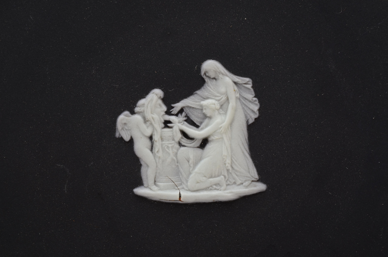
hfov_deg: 24.7
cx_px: 194
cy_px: 128
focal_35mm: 82
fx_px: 887
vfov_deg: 16.5
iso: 100
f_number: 20
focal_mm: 55
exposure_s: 1/160
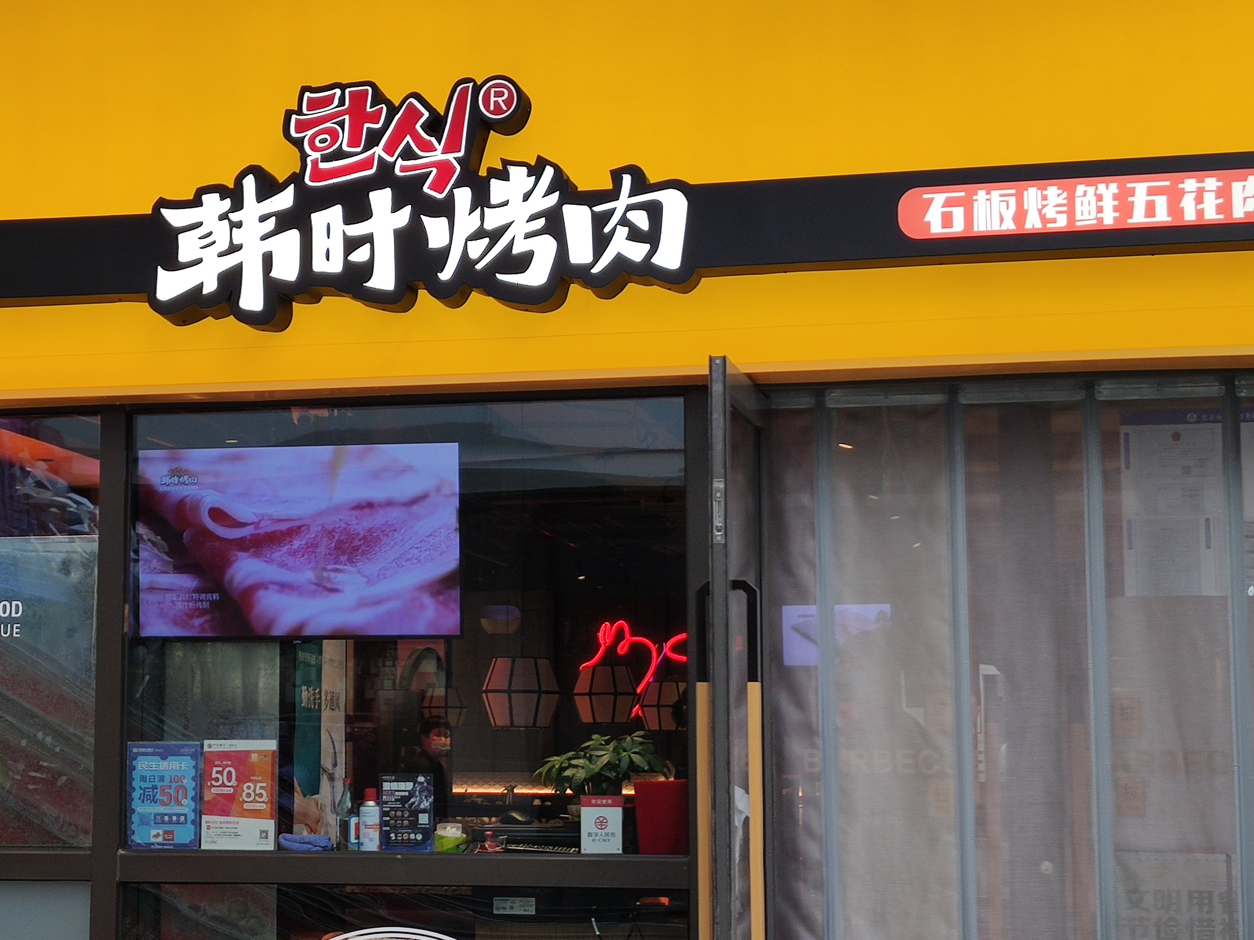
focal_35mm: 61
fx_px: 2209
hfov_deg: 31.6
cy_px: 484
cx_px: 481
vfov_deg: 24.0
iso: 124
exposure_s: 1/100
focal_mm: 4.75
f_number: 1.75
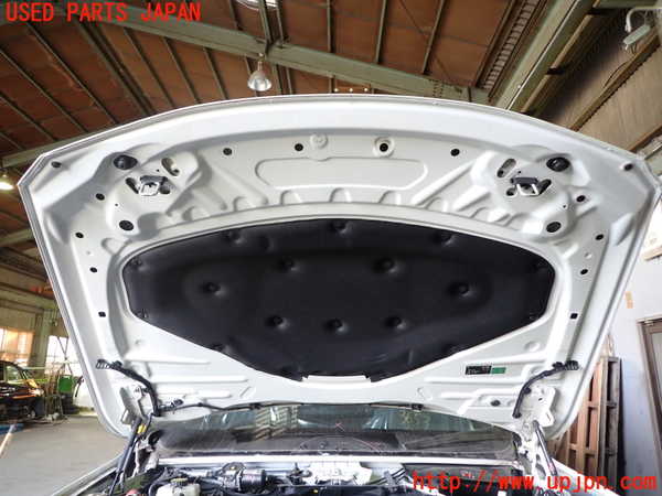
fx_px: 478
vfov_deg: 54.9
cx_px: 331
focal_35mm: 25
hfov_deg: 69.4
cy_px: 248
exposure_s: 1/40
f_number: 2
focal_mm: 4.5
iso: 200
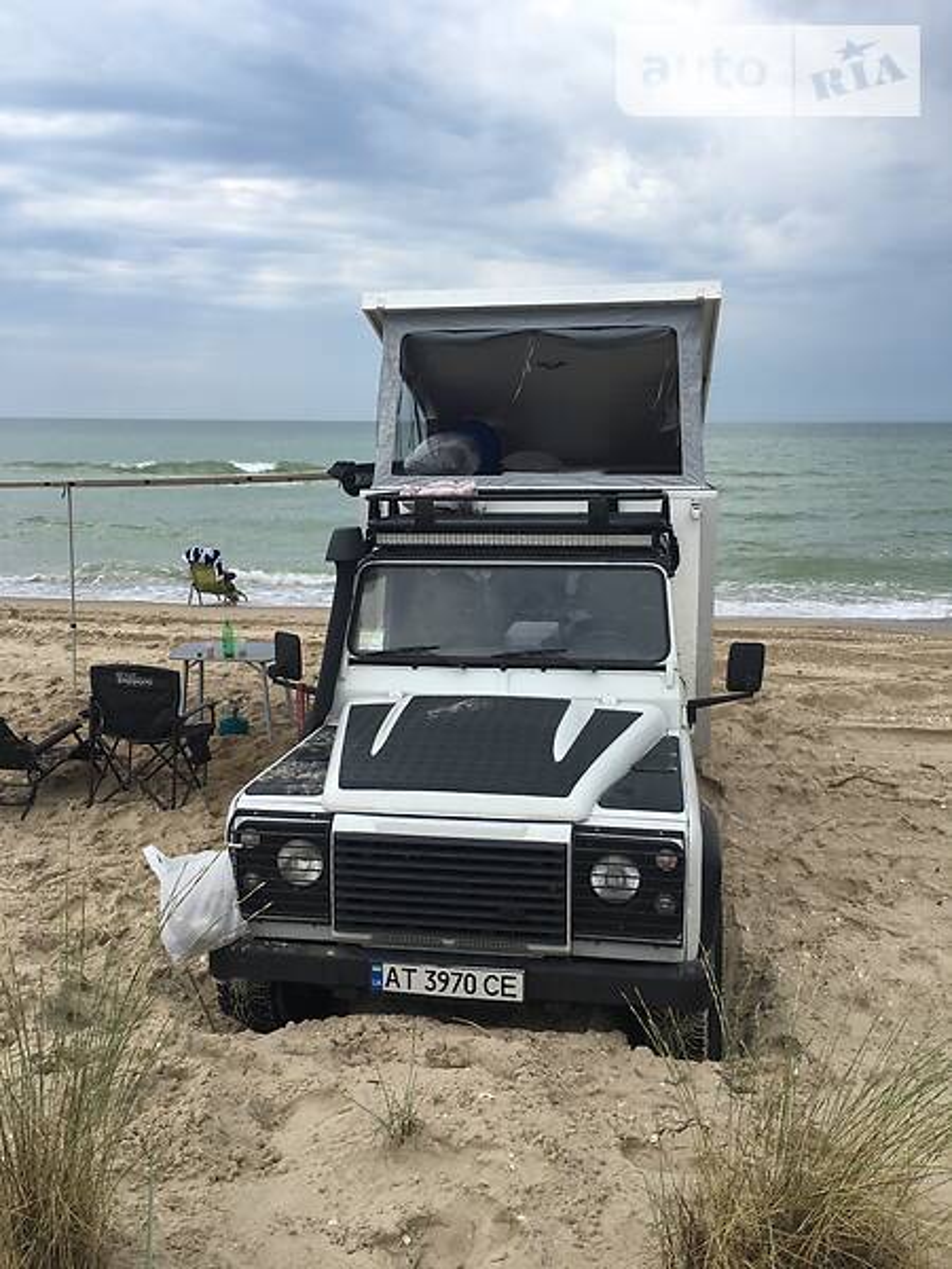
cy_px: 634
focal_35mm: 29
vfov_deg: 61.7
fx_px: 1063
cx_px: 476
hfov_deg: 48.2
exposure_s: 1/1241
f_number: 2.2
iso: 25
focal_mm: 4.2
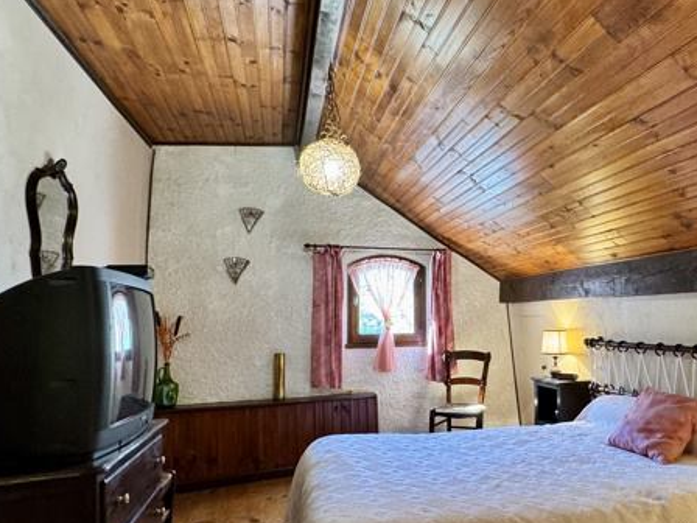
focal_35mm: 25
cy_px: 288
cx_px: 503
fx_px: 503
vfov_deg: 54.8
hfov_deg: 66.1
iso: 320
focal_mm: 2.22
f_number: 2.2
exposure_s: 1/50
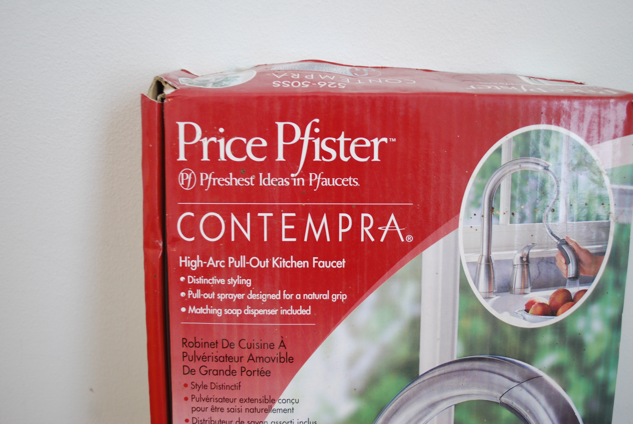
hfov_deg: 53.1
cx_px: 316
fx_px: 634
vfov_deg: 37.0
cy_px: 212
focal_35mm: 36
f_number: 4.2
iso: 400
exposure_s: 1/5
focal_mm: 24
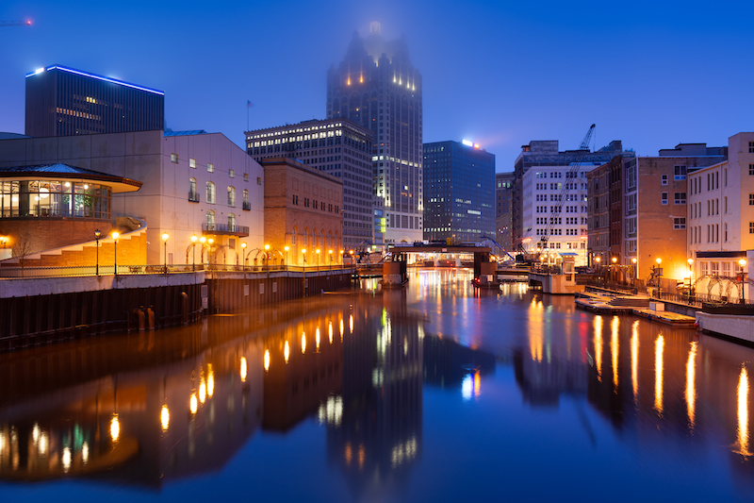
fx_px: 649
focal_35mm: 31
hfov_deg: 60.3
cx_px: 377
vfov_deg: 42.3
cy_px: 252
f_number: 8
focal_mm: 31
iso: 64
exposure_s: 30
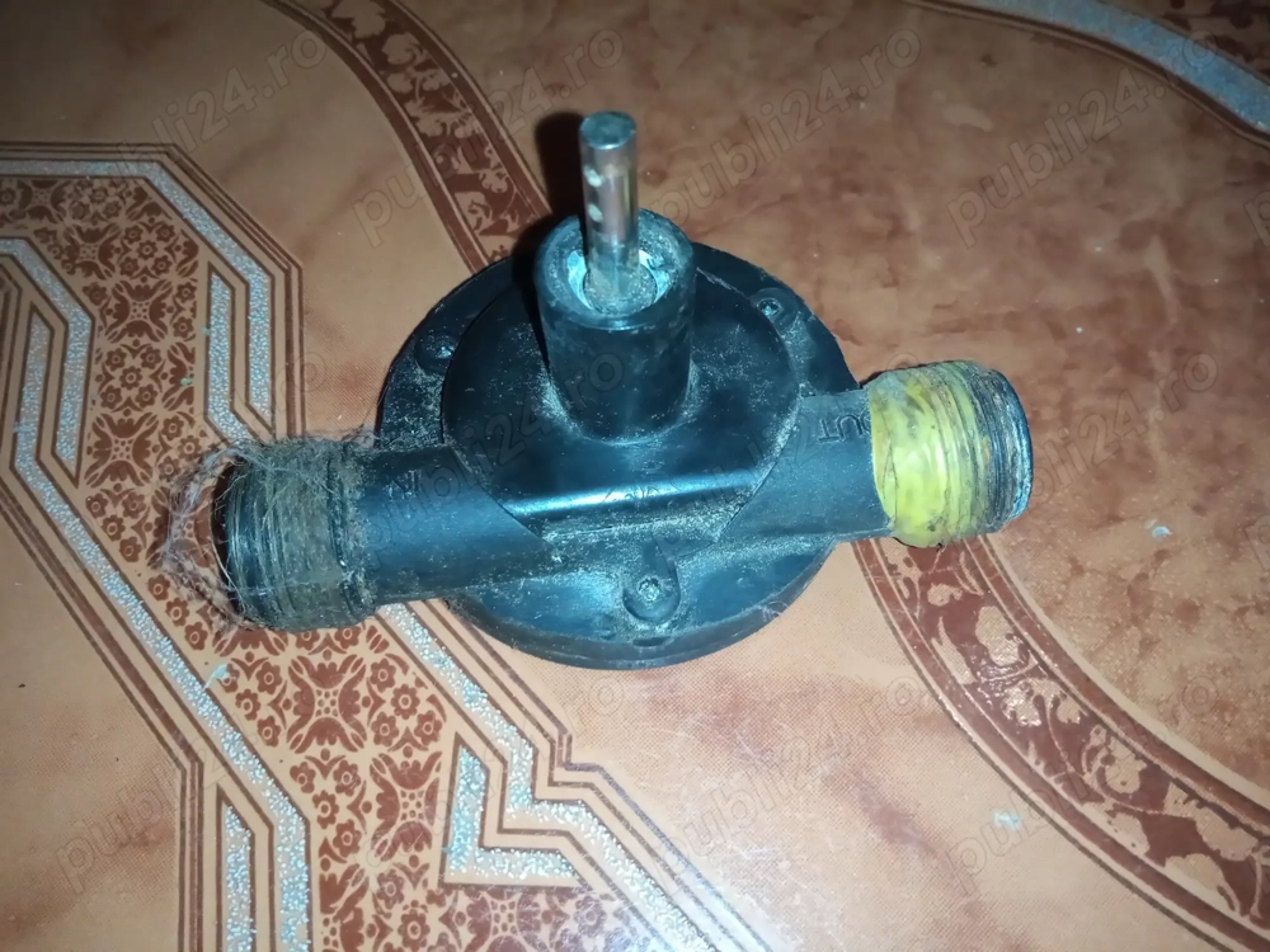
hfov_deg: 81.7
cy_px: 476
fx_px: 734
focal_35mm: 20
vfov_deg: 66.0
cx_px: 635
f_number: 2
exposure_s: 1/25
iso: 794
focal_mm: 3.54
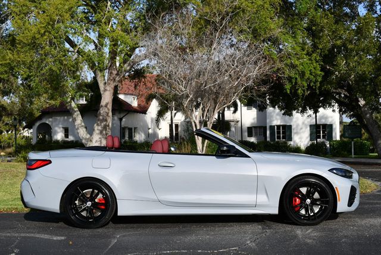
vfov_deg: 26.0
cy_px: 128
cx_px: 190
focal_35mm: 52
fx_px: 551
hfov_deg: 38.2
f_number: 8
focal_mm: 26
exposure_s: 1/250
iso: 100
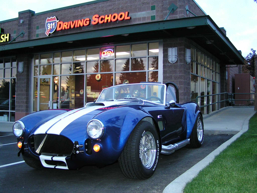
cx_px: 128
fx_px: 282
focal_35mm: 38
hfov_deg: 49.0
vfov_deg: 37.7
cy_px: 96
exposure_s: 1/40
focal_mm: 5.8
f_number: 2.8
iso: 125
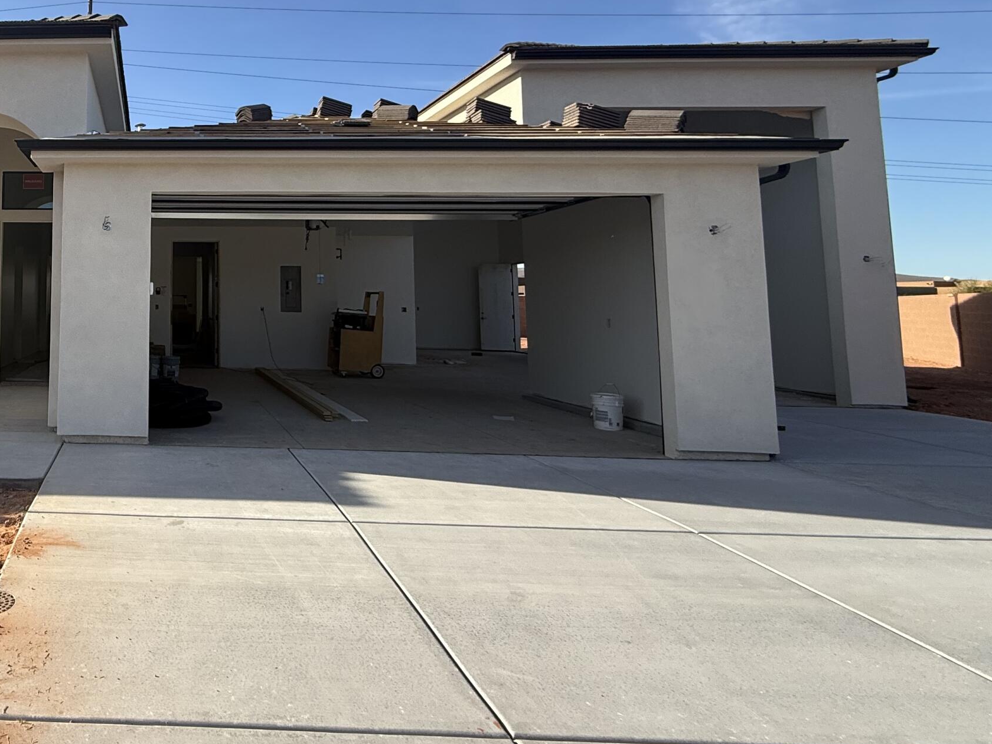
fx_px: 716
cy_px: 233
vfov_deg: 53.5
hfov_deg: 59.6
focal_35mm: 25
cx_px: 110
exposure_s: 1/1167
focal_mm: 2.22
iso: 50
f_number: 2.2
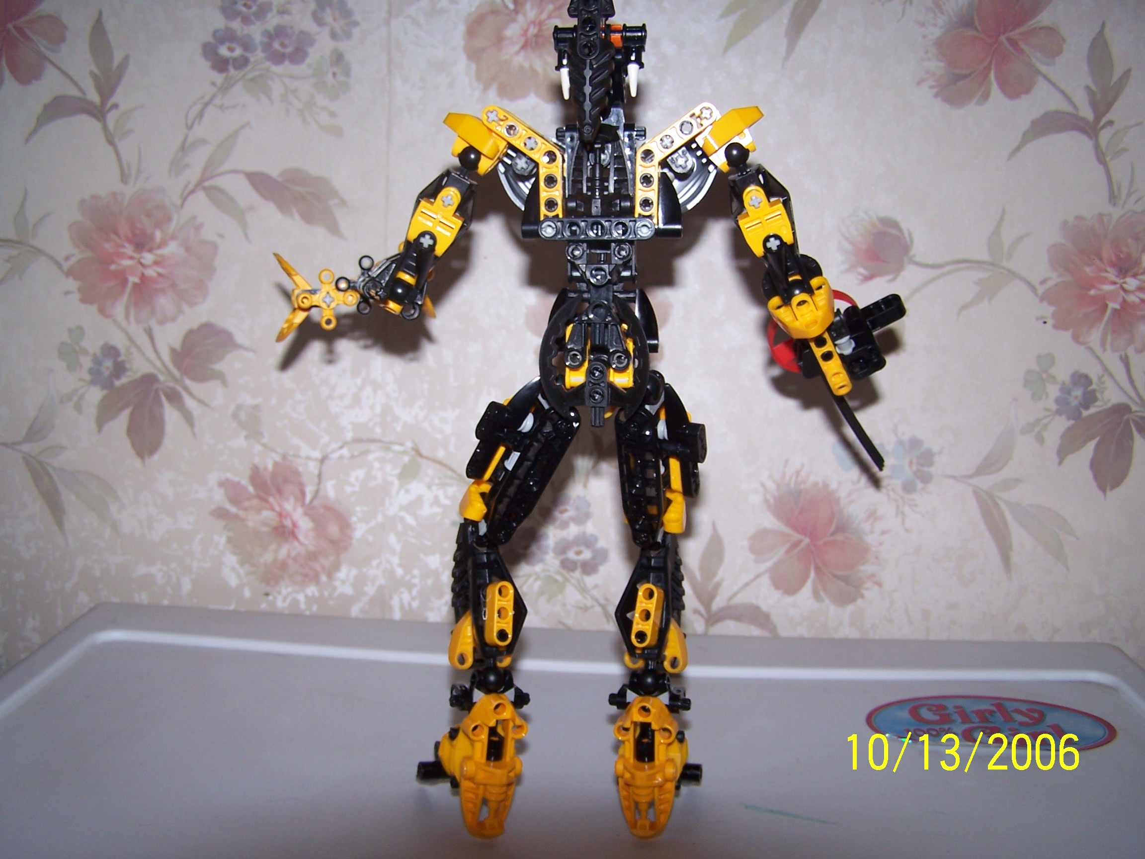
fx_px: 1257
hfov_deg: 49.0
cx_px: 572
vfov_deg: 37.7
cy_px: 430
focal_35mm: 38
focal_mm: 6.3
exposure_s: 1/60
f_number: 2.8
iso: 80
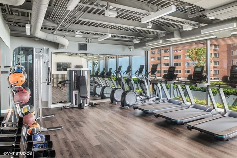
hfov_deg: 73.7
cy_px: 79
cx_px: 118
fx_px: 158
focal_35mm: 24
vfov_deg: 53.2
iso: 200
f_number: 10
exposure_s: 1.6
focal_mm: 24
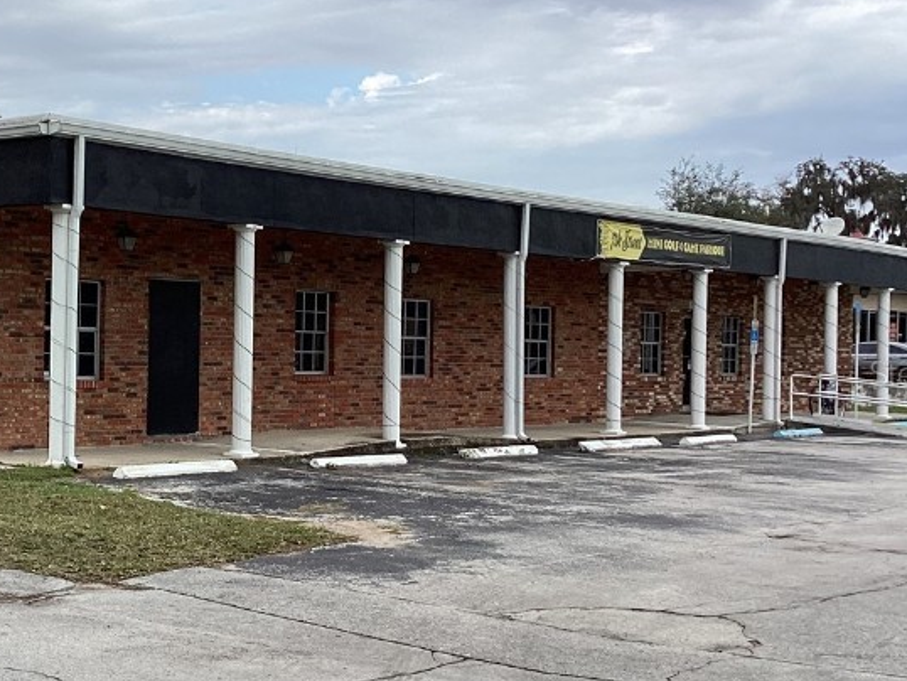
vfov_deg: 24.8
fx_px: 1547
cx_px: 165
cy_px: 373
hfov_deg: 31.7
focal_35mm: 59
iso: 25
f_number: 2.4
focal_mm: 3.3
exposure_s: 1/708
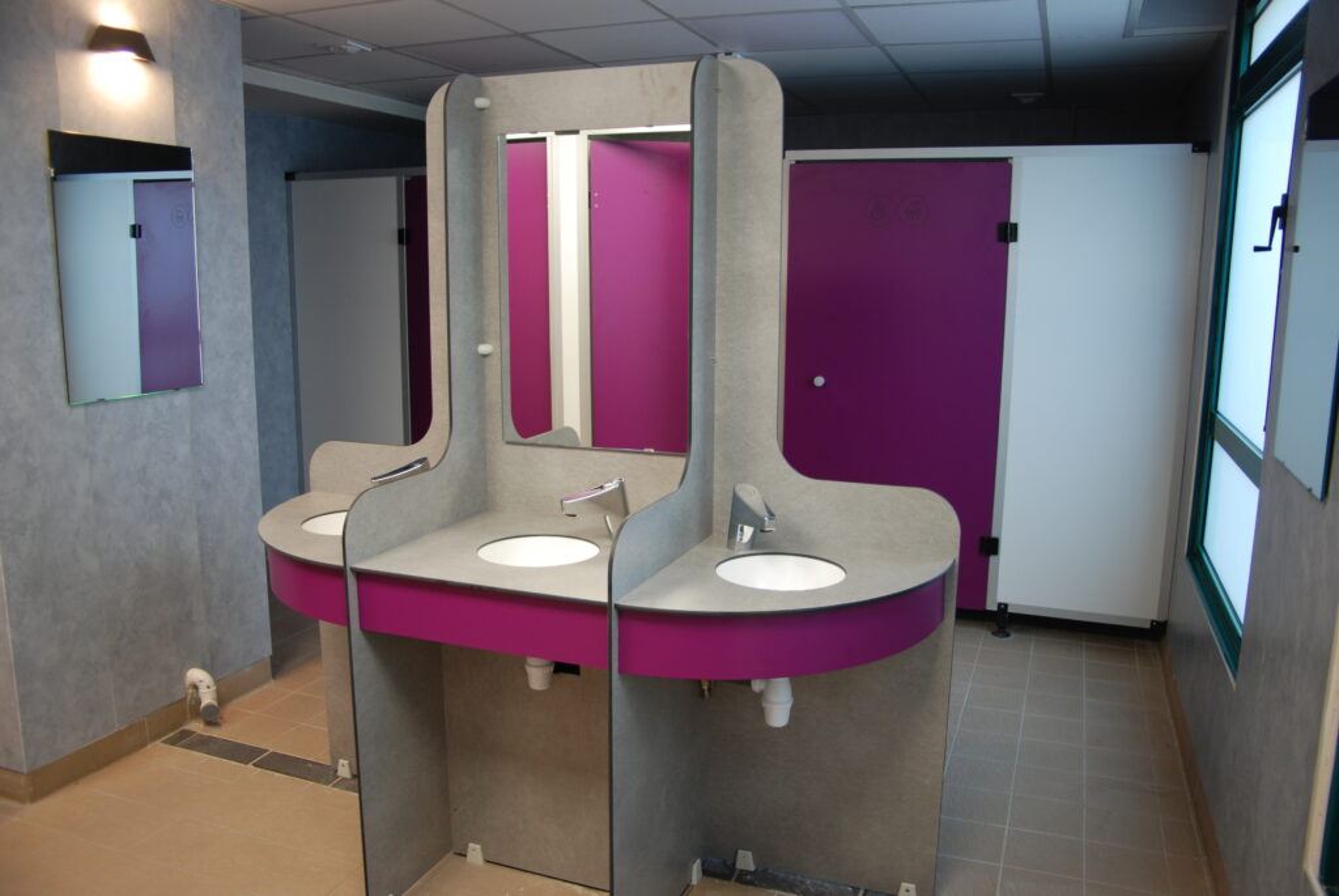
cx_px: 670
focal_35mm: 57
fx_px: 2122
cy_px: 448
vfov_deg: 23.8
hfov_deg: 35.0
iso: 160
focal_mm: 38
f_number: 5
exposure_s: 1/13
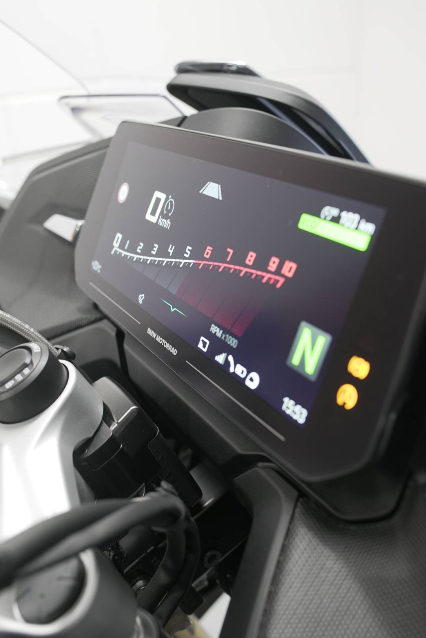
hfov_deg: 37.9
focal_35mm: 35
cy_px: 319
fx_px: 620
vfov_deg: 54.4
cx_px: 213
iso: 320
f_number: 5
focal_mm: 35
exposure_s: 1/8
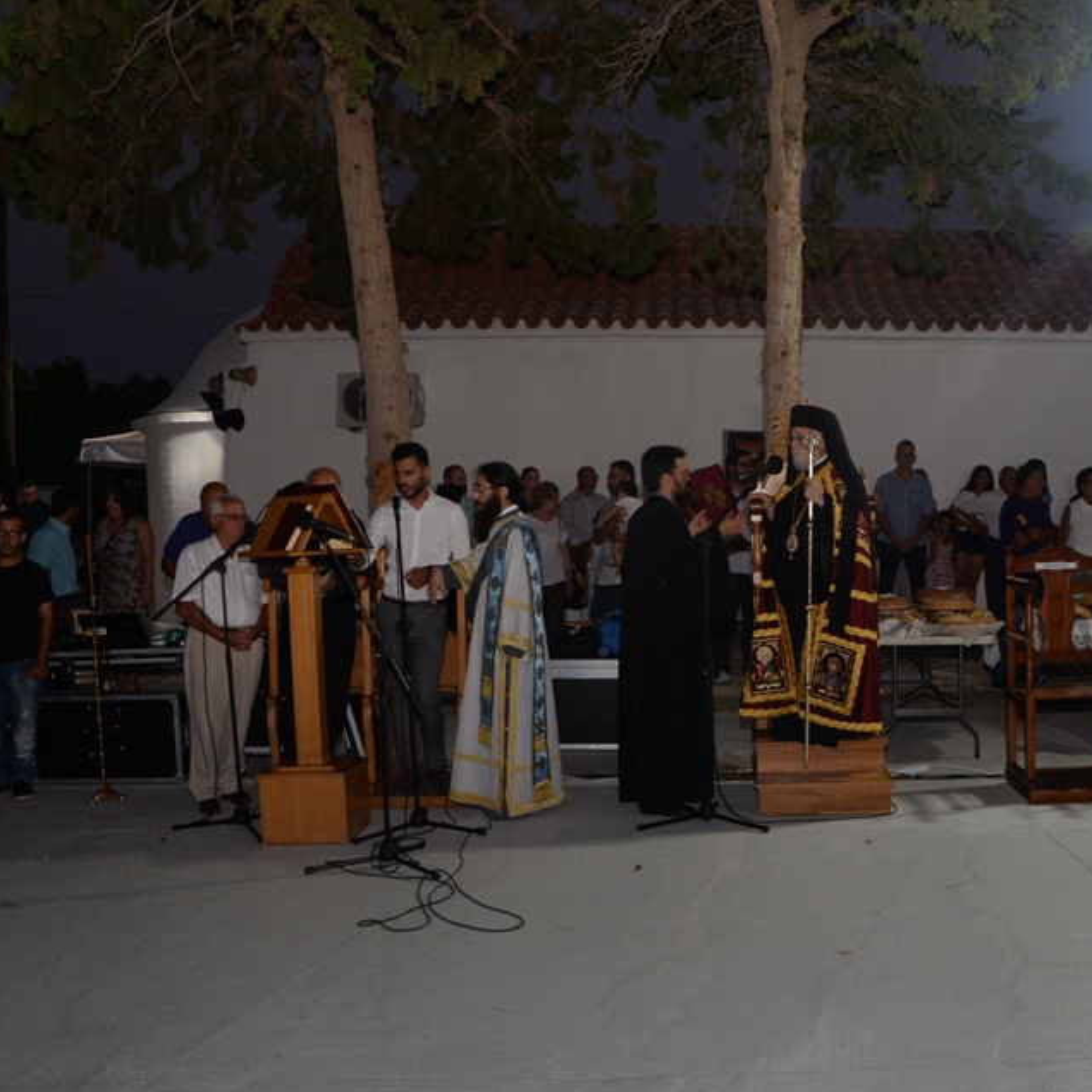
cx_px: 698
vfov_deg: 46.0
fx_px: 1285
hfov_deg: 45.6
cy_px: 549
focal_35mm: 36
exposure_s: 1/80
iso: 1000
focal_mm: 28
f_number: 7.1
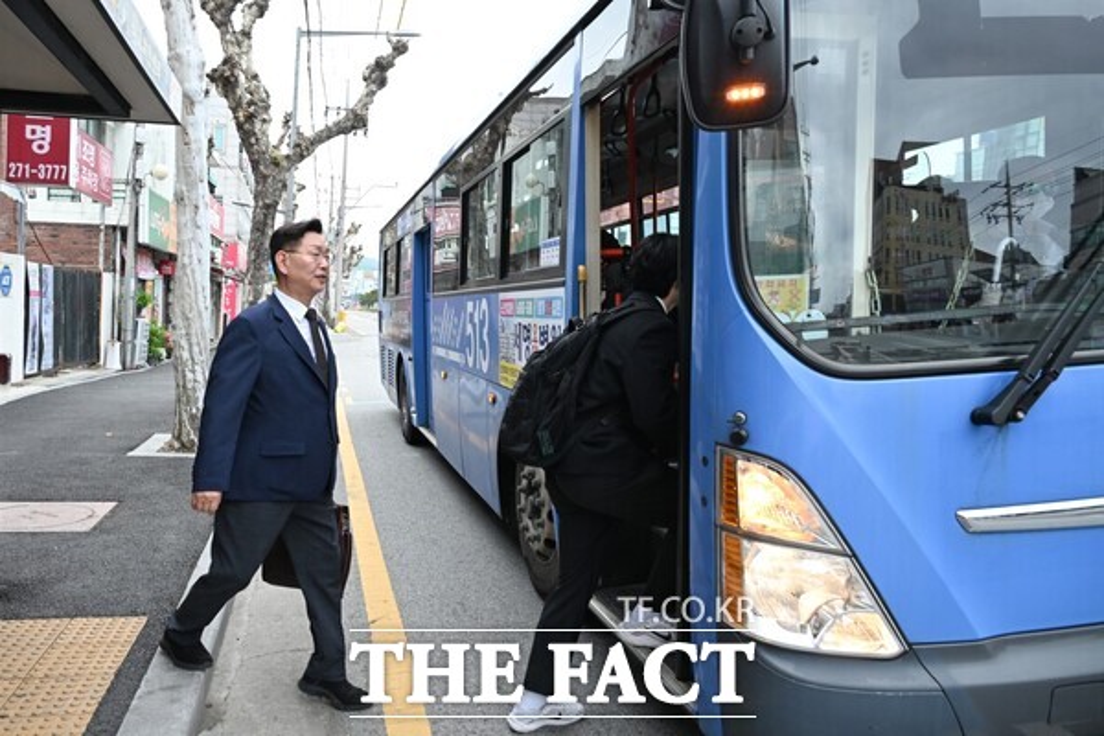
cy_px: 368
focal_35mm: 24
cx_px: 552
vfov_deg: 53.1
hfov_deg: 73.7
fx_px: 736
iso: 1000
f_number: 5.6
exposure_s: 1/125
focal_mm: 24
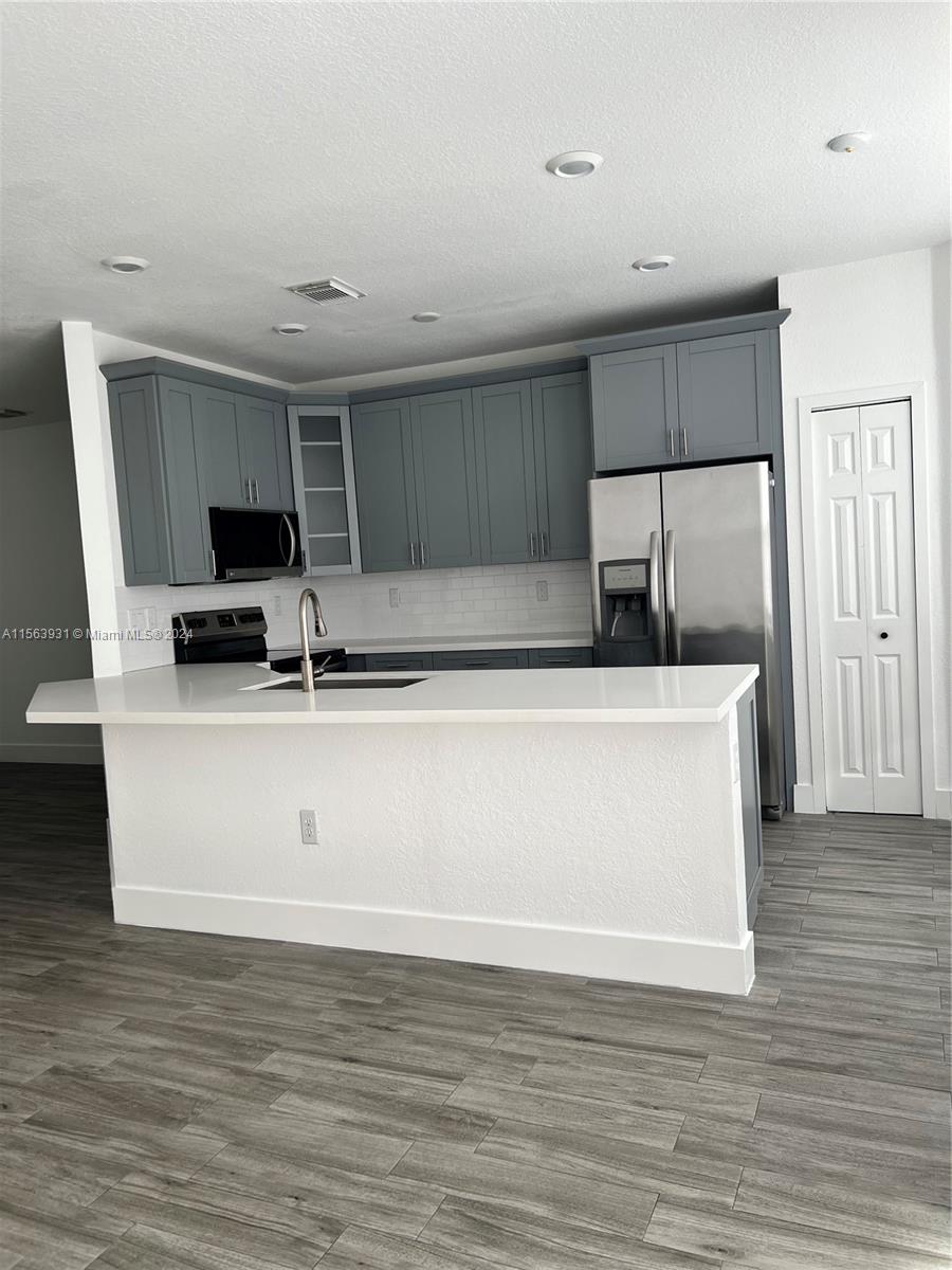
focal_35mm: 26
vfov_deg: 67.3
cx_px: 476
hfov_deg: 53.1
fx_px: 953
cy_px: 635
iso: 50
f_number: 1.5
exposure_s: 1/121
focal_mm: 5.7
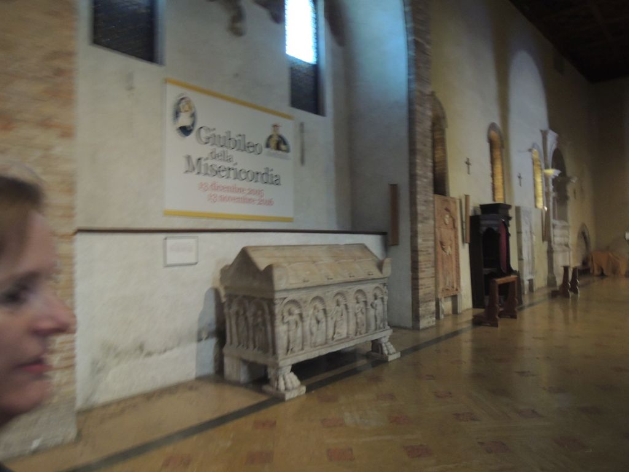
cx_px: 314
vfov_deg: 56.8
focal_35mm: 24
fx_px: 436
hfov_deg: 71.6
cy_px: 236
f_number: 2.8
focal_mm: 4.3
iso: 640
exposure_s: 1/8
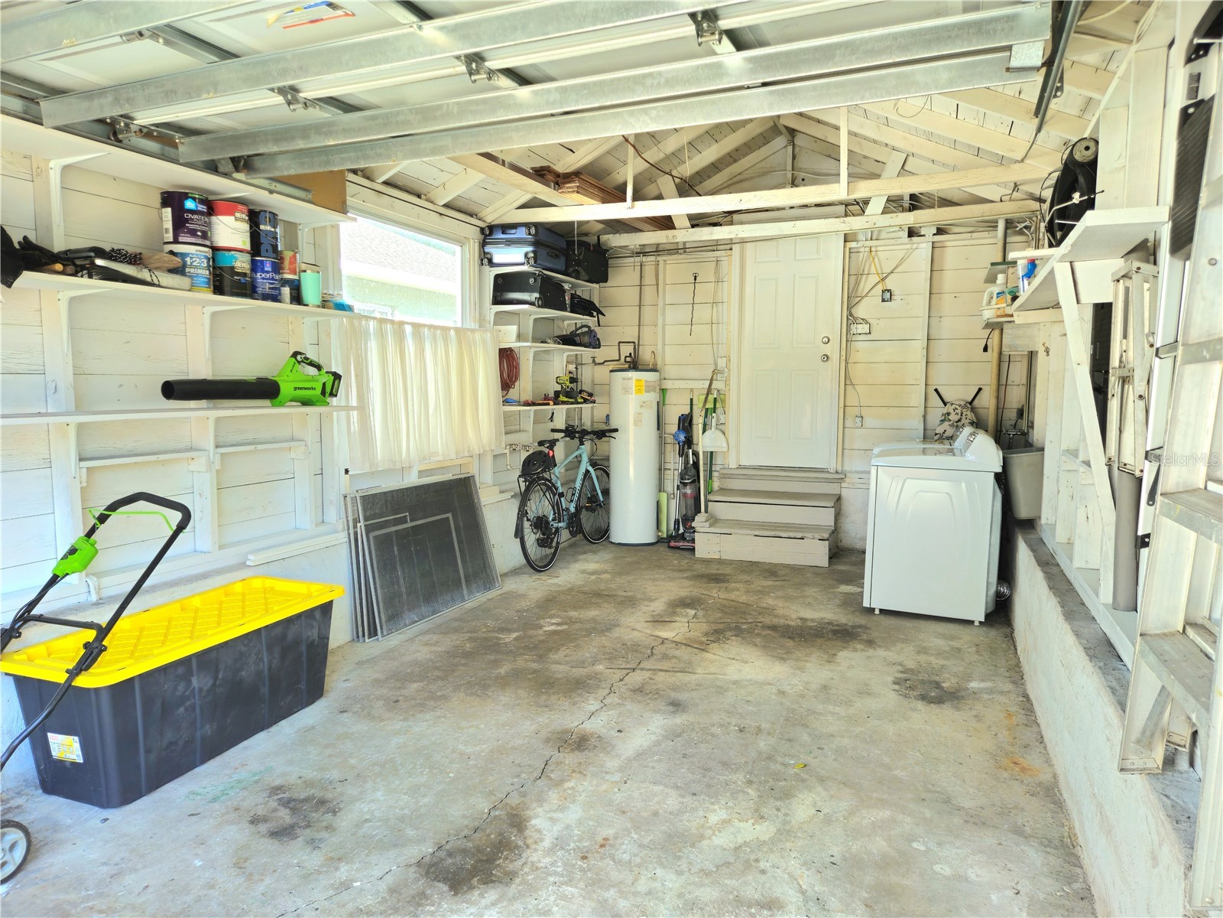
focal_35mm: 23
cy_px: 459
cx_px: 612
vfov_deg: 58.9
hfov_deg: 73.9
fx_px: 813
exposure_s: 1/120
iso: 40
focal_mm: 5.4
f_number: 1.8
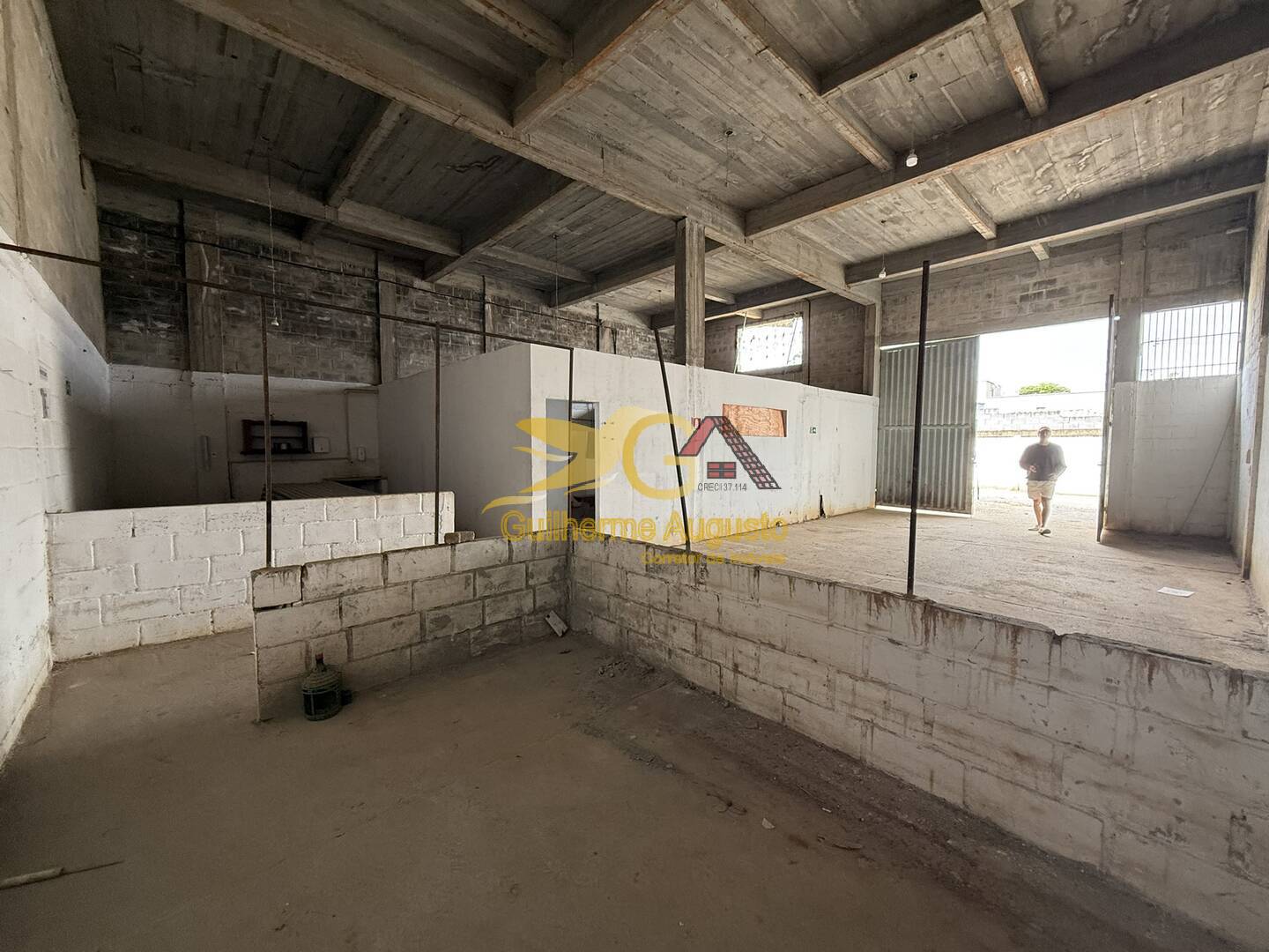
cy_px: 476
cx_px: 634
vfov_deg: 85.7
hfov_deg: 102.1
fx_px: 513
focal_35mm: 14
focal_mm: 2.22
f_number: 2.2
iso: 250
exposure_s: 1/99
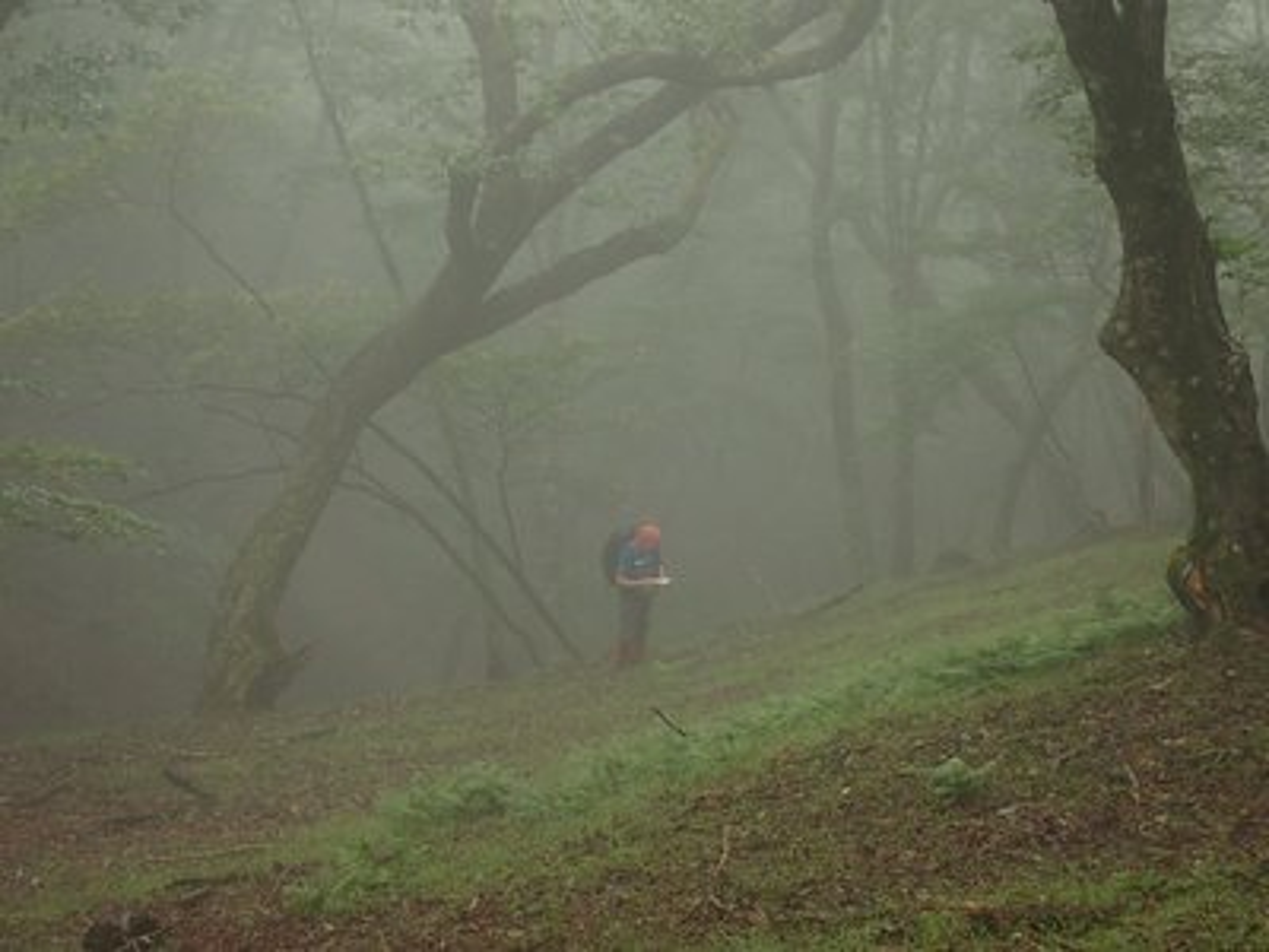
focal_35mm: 80
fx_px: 2933
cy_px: 476
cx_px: 634
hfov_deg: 24.4
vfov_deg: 18.4
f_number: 4.4
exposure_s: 1/80
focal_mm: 14.41
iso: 200
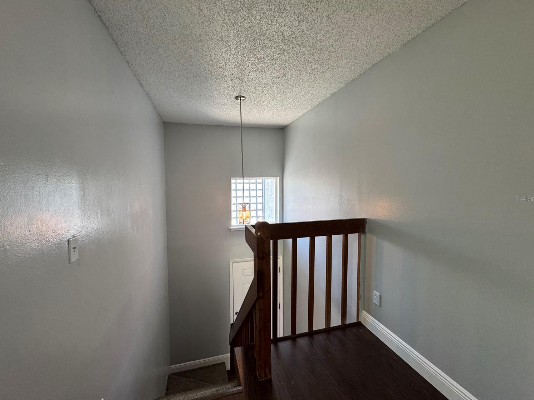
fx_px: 231
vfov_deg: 81.8
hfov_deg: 98.2
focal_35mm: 15
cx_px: 263
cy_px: 199
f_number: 2.2
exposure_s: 1/120
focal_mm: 2.22
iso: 250
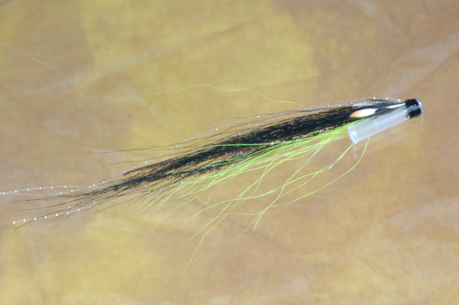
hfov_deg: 19.5
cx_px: 230
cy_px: 152
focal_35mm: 105
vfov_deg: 13.0
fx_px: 1338
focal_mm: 70
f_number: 22
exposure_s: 1/2.5
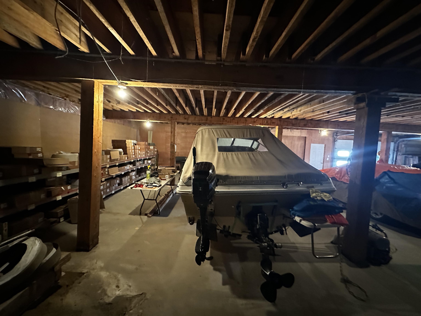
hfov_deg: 102.1
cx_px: 210
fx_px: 170
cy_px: 158
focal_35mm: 14
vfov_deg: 85.7
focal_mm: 2.22
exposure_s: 1/30
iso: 1250
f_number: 2.2
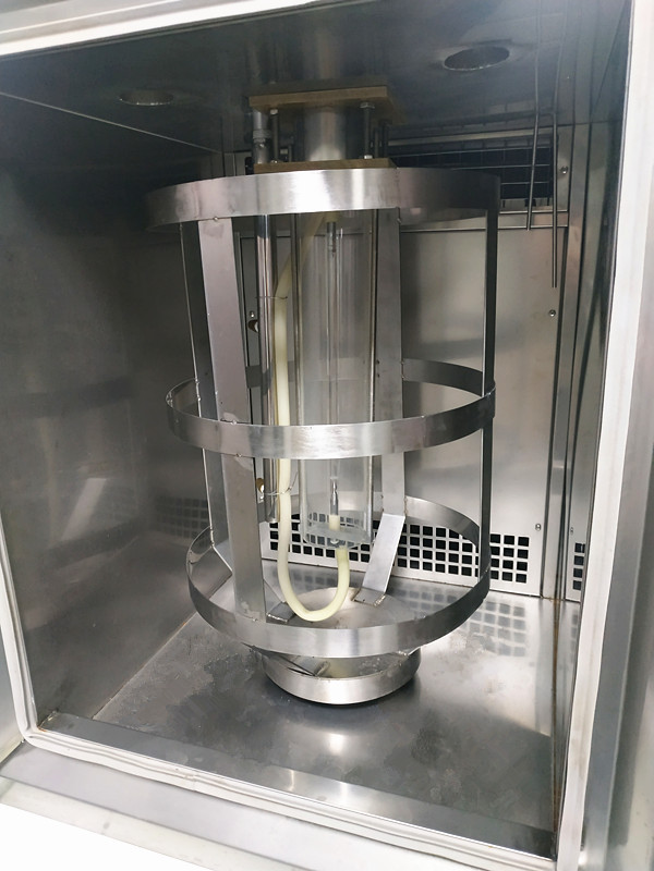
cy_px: 436
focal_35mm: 24
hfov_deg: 56.8
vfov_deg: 71.6
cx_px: 327
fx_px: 605
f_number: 1.9
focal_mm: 3.94
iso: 640
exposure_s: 1/20
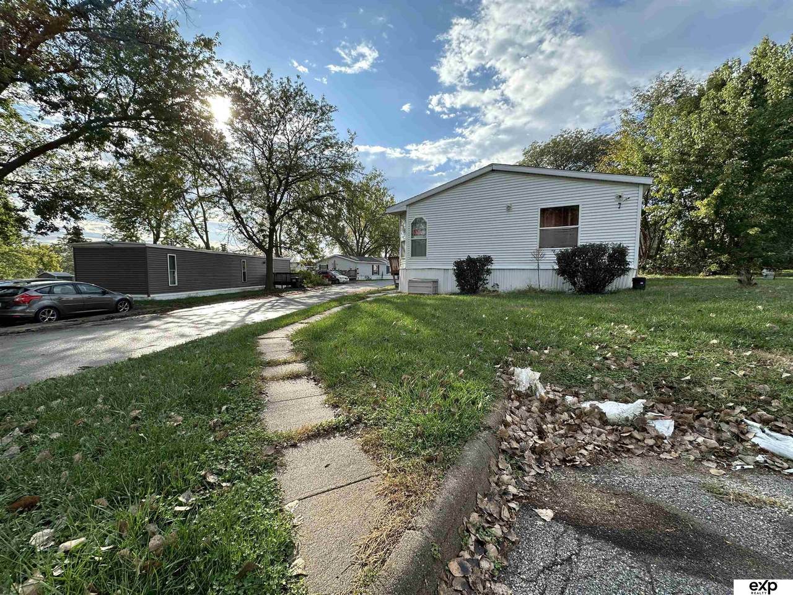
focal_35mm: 14
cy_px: 298
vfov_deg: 85.7
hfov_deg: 102.1
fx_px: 321
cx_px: 396
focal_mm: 2.22
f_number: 2.2
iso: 40
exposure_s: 1/801
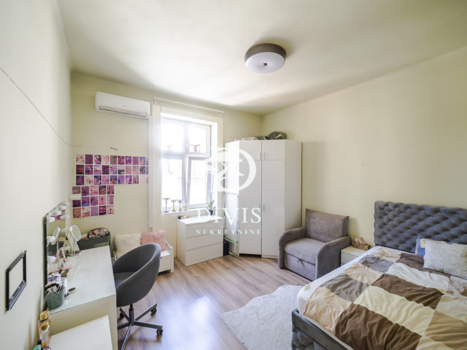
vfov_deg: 85.7
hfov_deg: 102.1
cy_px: 175
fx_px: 189
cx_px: 234
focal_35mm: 14
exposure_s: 1/50
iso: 400
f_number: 4
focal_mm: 7
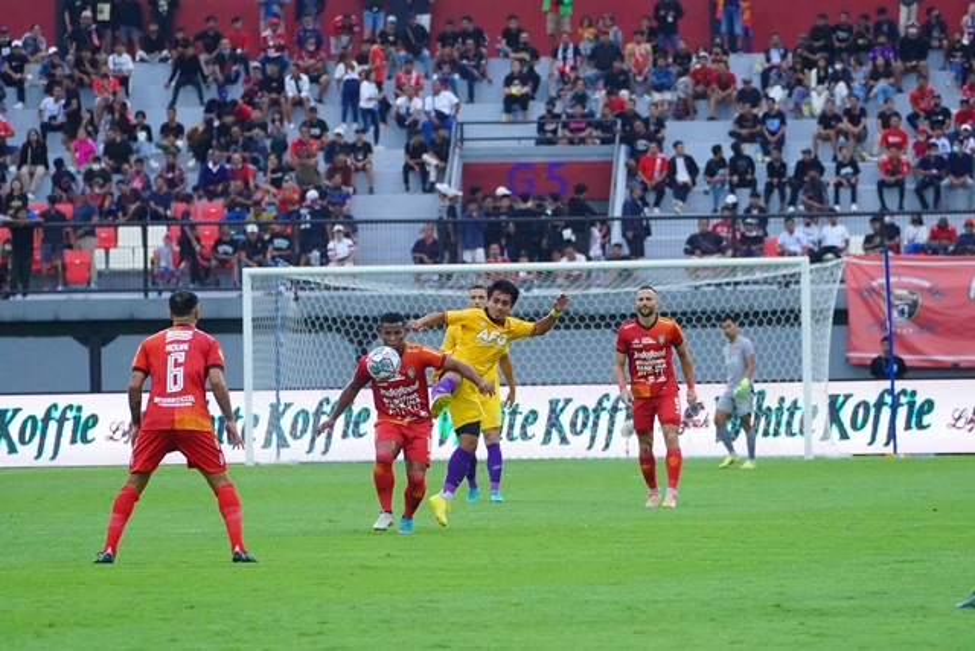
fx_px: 8858
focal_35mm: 327
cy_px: 326
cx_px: 488
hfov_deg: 6.3
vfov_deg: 4.2
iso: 6400
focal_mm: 218
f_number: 5.6
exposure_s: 1/2000
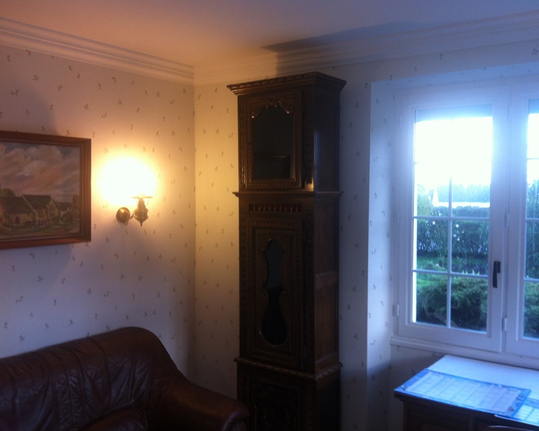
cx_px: 286
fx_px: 590
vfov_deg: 40.1
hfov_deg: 49.1
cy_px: 216
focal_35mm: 37
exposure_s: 1/17
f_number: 2.8
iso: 80
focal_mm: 3.85
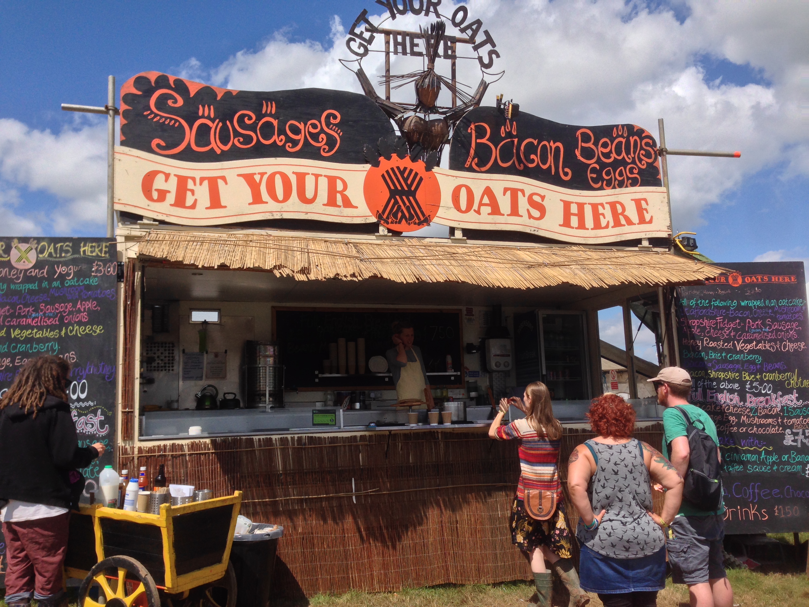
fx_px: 771
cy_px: 304
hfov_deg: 55.4
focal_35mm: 33
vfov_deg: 42.9
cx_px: 404
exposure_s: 1/2088
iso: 50
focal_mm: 4.12
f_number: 2.4
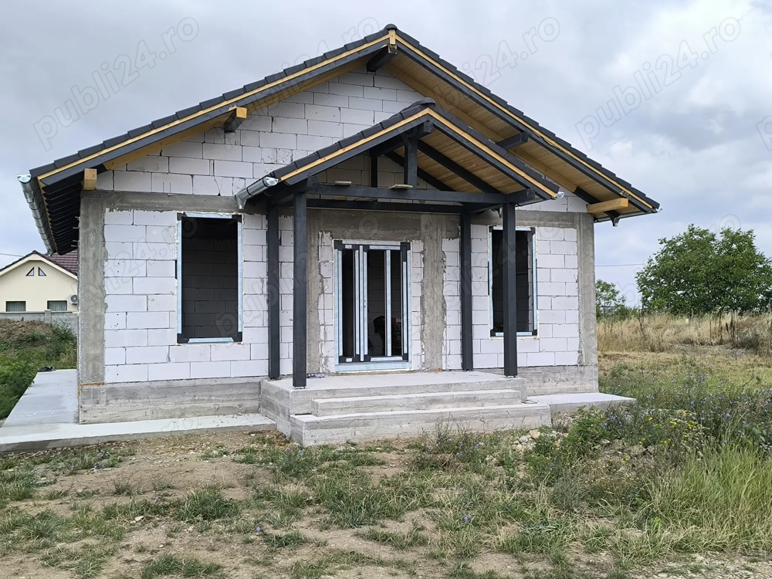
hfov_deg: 55.4
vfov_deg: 42.9
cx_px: 386
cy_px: 290
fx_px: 736
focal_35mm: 33
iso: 50
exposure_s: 1/957
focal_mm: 6.14
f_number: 1.65
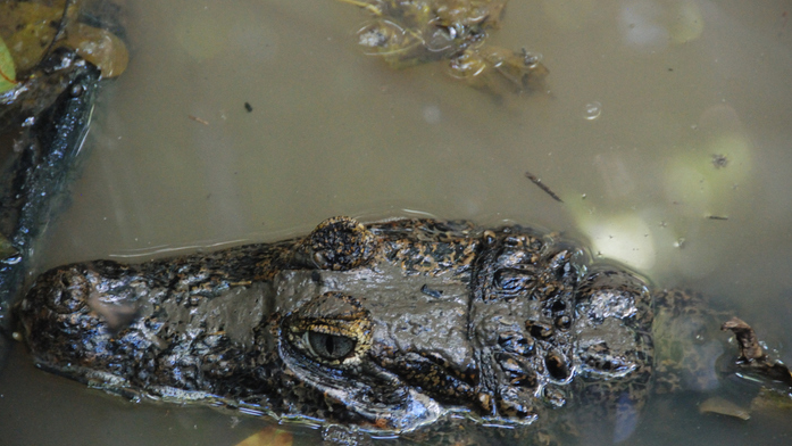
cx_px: 397
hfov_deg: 6.8
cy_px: 230
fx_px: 6636
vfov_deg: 3.8
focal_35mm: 316
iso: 1600
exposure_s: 1/15
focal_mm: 200
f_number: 5.6
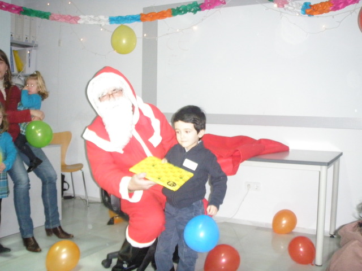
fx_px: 397
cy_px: 136
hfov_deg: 49.0
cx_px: 181
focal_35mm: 38
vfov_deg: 37.7
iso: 800
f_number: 3.5
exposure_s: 1/30
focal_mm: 6.7
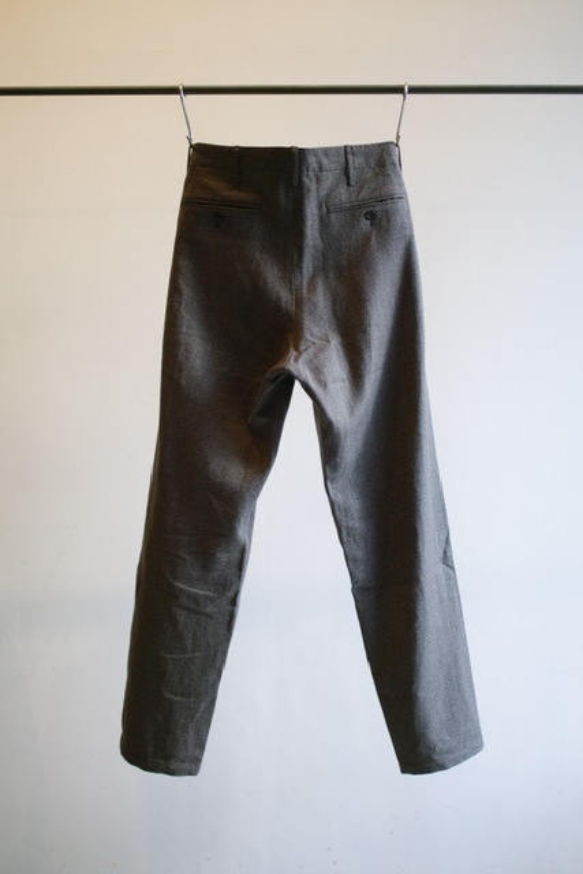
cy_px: 437
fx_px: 1117
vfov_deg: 42.7
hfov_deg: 29.3
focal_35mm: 46
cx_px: 292
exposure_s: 1/60
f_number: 1.4
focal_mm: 35
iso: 100
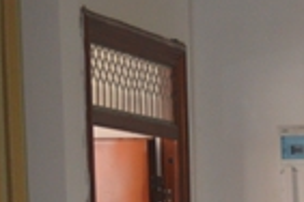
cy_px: 506
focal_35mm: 187
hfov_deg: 10.0
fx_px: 1579
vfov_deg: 6.9
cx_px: 666
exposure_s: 1/60
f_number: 3.8
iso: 500
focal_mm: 22
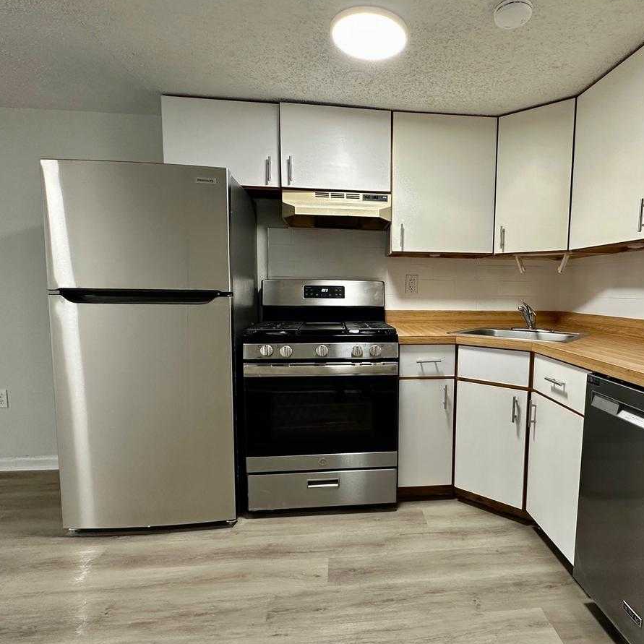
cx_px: 387
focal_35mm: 20
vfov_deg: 74.8
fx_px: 421
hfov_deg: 74.0
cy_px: 336
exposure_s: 1/60
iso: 200
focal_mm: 2.22
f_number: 2.2
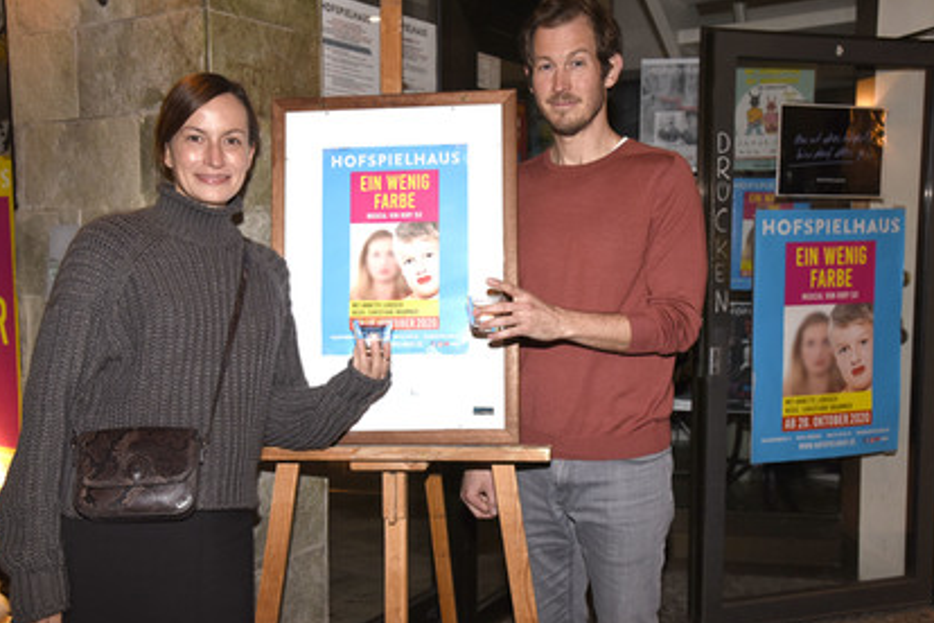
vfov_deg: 35.9
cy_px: 318
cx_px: 441
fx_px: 960
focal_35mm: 37
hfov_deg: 51.9
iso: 2000
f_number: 6.3
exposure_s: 1/60
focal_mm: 34
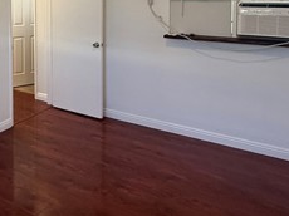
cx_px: 80
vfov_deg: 34.0
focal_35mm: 39
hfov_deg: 46.6
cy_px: 8
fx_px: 325
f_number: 2.2
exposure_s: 1/120
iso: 250
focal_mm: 2.22
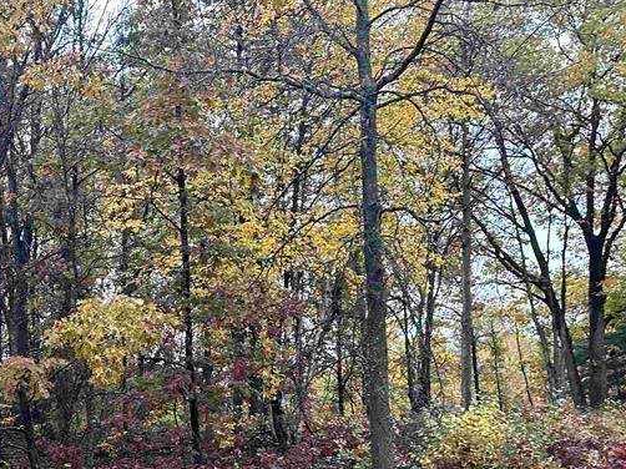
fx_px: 886
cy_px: 450
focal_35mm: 49
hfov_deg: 36.6
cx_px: 69
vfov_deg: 28.2
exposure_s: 1/121
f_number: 1.78
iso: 160
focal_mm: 6.86
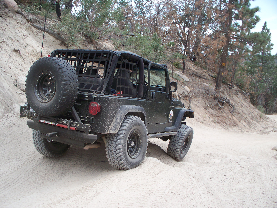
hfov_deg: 51.3
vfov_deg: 39.7
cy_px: 104
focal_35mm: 36
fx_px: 288
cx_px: 138
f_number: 2.8
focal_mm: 7.54
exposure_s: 1/320
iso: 64
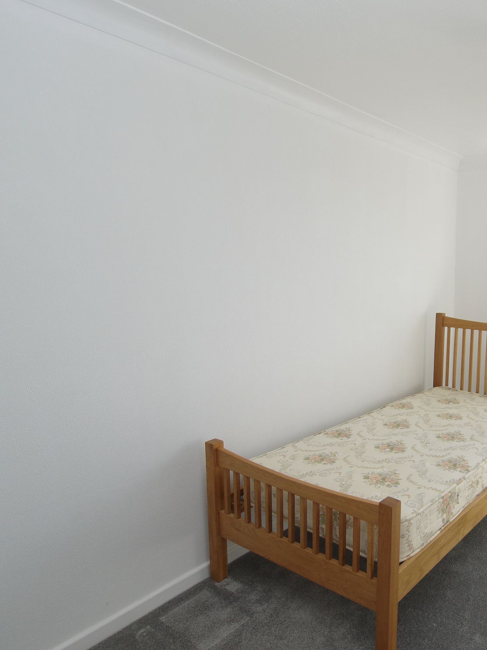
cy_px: 336
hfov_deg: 50.6
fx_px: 469
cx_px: 408
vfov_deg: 69.4
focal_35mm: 25
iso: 100
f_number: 6.3
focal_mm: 9
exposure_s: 1/160
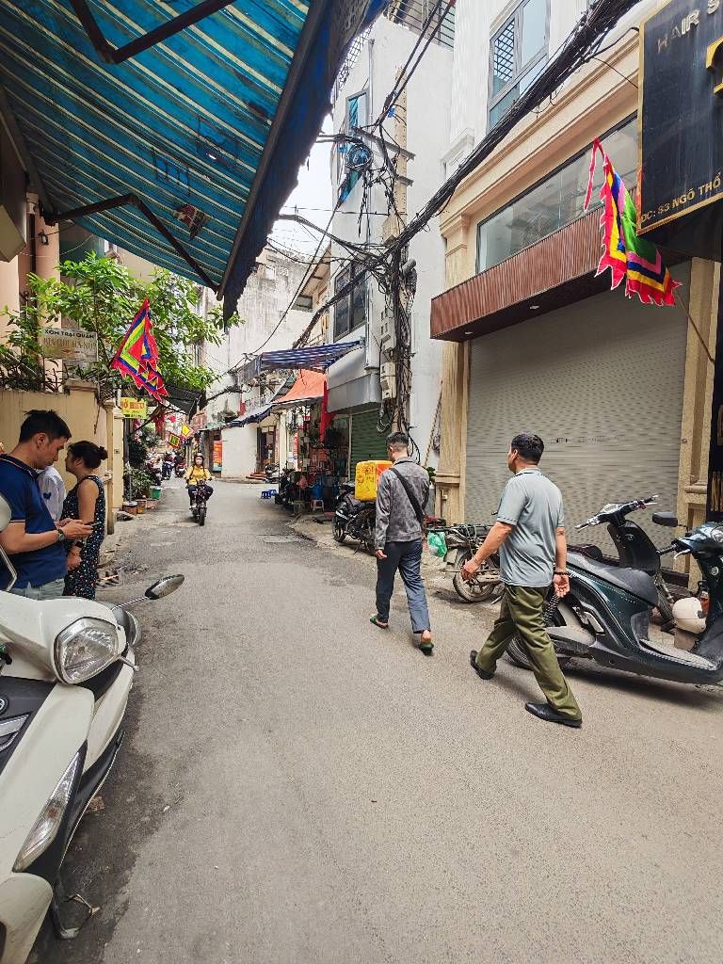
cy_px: 482
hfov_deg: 78.1
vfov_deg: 94.5
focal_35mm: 16
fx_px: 446
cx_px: 362
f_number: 2.2
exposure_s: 1/220
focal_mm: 1.96
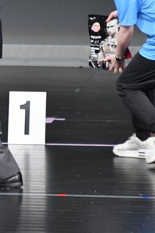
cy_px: 57
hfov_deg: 1.6
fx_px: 5456
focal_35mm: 844
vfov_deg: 2.4
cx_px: -63
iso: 5000
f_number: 5.6
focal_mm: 230
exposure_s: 1/400
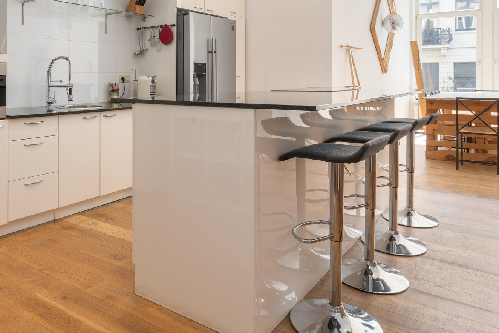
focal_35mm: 29
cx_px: 191
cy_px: 77
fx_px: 402
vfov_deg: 43.3
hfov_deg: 62.9
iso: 250
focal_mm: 16
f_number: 11
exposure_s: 1/1.25
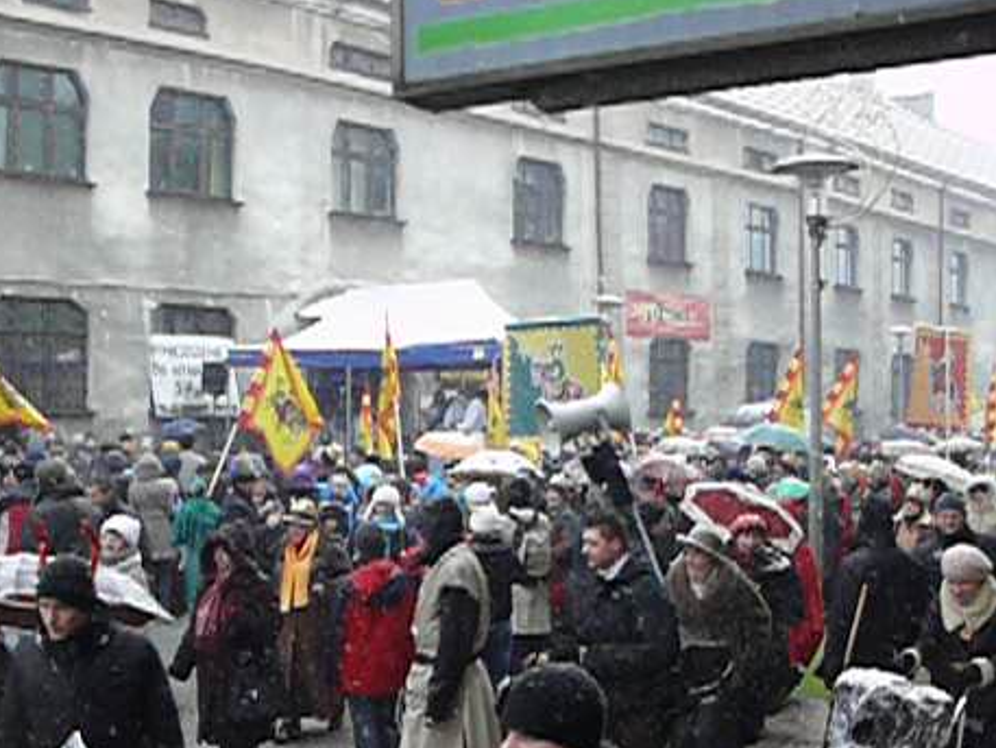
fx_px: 1410
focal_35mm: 49
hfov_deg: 38.5
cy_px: 478
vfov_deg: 29.5
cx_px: 336
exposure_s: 1/80
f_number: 2.8
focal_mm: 7.4
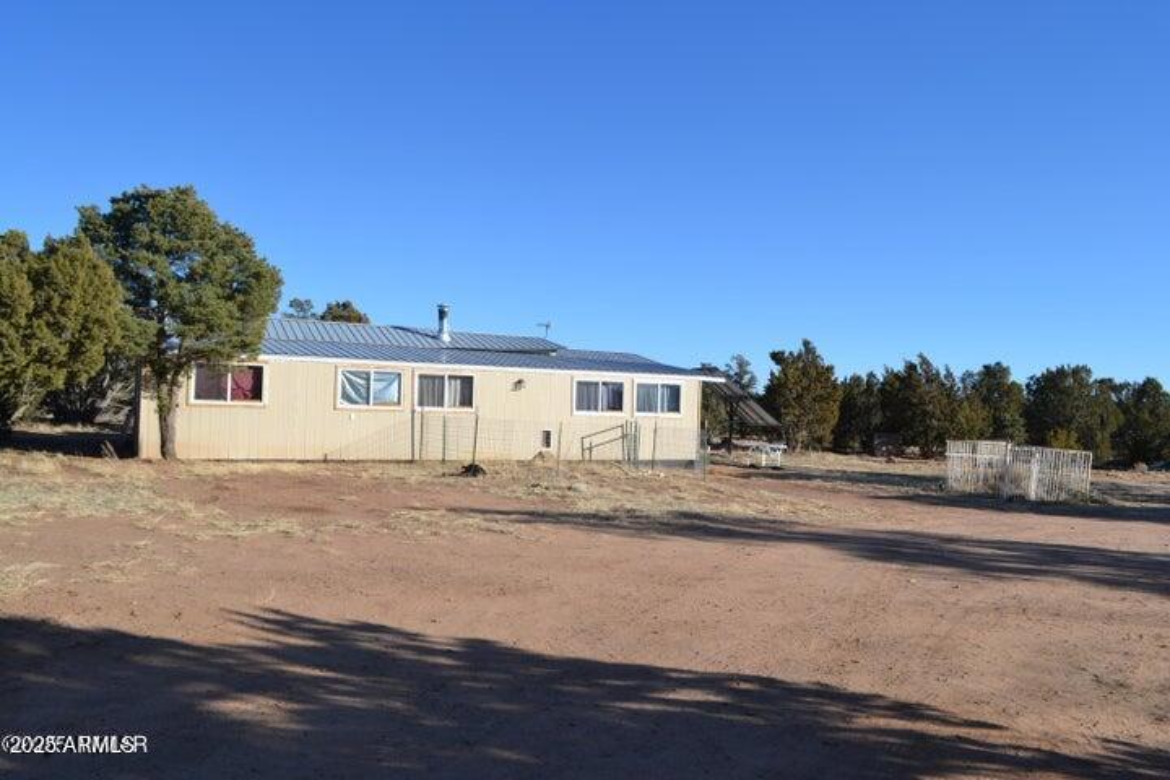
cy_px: 390
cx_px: 585
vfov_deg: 47.9
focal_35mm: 27
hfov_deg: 67.4
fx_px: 877
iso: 100
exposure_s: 1/250
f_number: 8
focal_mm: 18
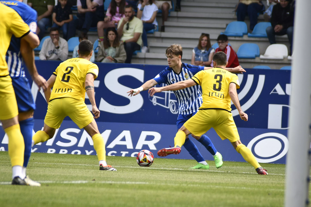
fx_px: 3887
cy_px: 104
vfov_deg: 3.1
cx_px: 156
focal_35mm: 450
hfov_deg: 4.6
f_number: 5.6
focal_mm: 300
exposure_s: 1/1000
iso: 500
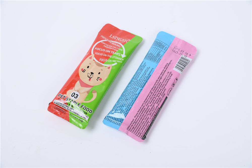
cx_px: 126
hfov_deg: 27.0
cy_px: 84
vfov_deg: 18.2
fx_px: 525
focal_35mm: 75
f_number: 11
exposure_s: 1/125
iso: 125
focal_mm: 75
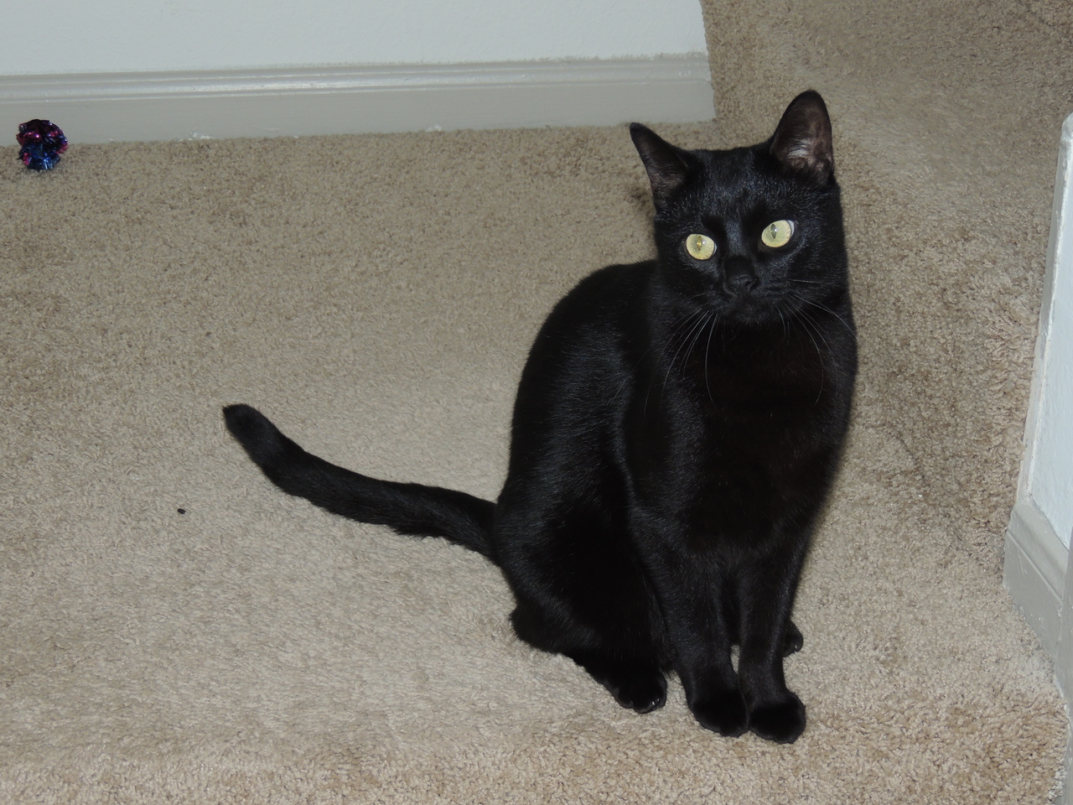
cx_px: 536
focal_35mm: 70
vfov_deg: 21.0
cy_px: 402
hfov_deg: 27.8
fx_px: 2170
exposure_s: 1/50
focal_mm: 12.4
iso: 200
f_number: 3.9
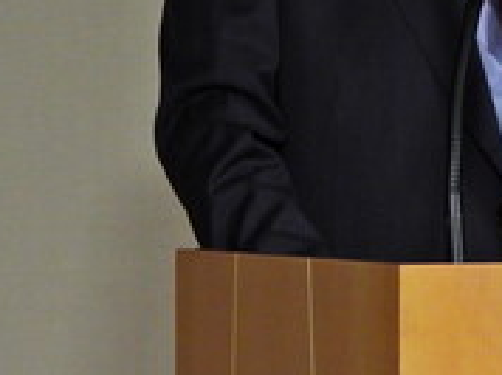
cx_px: 530
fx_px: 6112
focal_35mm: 422
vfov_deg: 3.5
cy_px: -183
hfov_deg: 4.7
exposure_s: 1/40
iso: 400
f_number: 4
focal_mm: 22.3
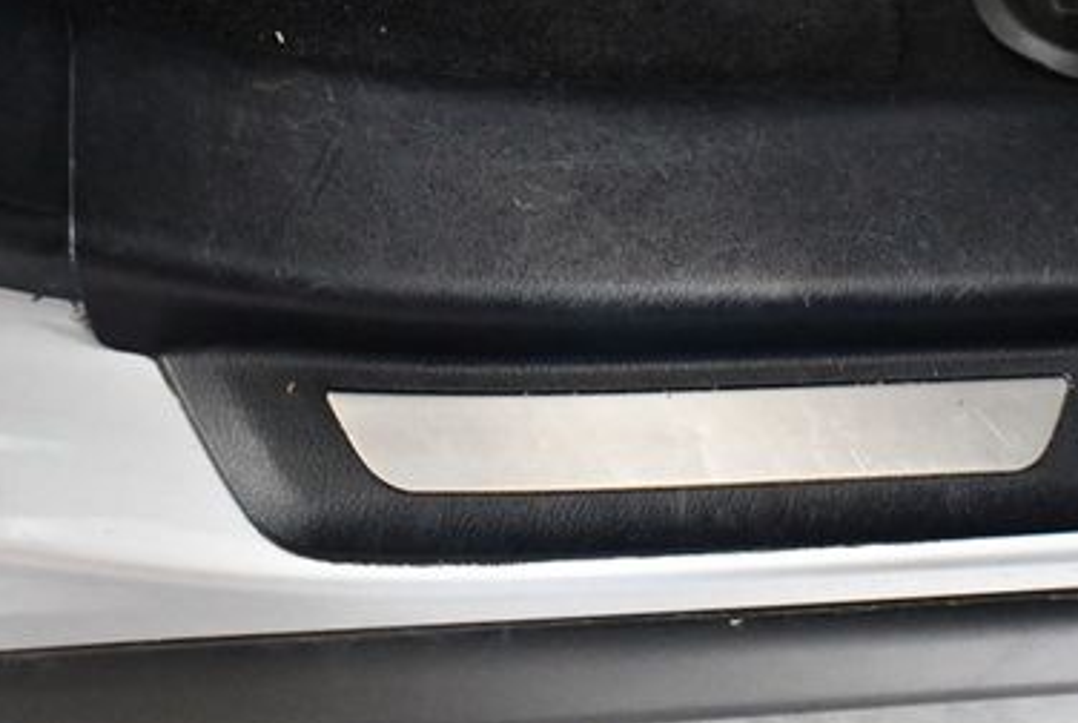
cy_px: 232
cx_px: 711
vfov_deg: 16.1
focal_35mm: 85
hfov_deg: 23.8
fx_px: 2549
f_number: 4
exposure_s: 1/60
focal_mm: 25
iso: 7200
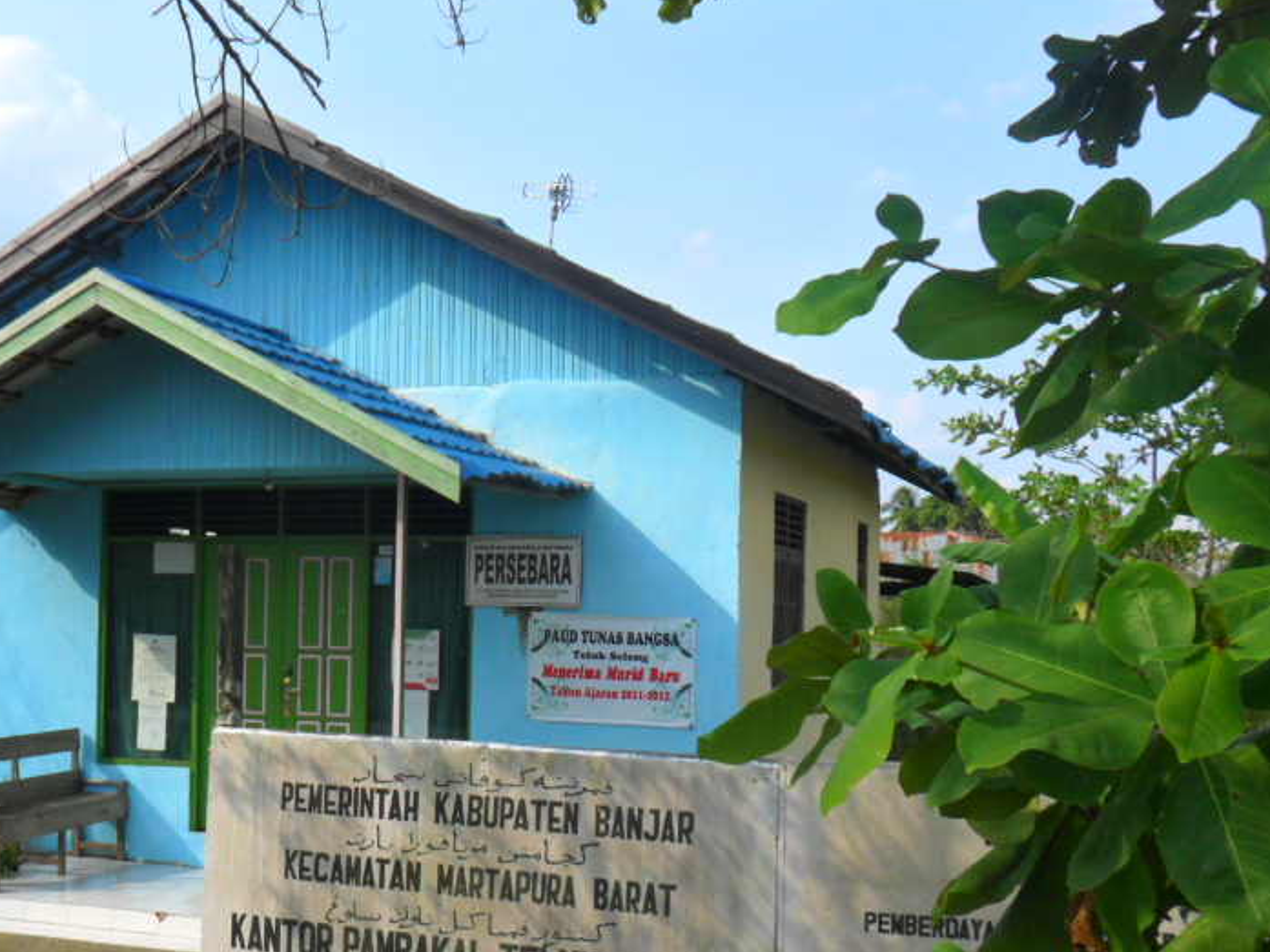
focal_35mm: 47
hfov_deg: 39.5
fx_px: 1725
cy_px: 559
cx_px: 350
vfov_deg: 30.8
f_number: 3.7
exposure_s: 1/500
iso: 100
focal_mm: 5.7
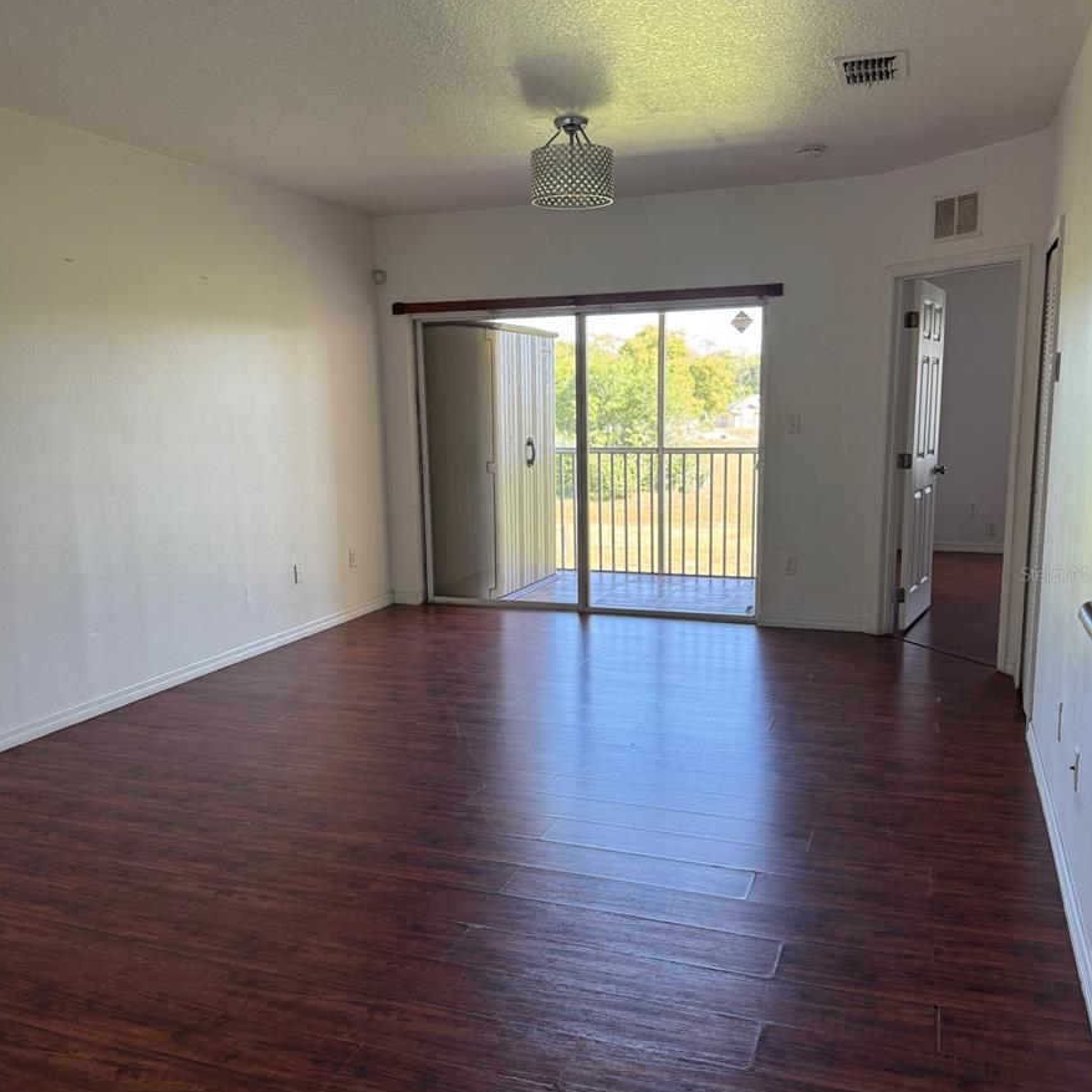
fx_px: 1035
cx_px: 548
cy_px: 573
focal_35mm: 29
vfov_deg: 55.6
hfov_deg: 55.6
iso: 160
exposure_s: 1/121
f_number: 1.78
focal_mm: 6.76
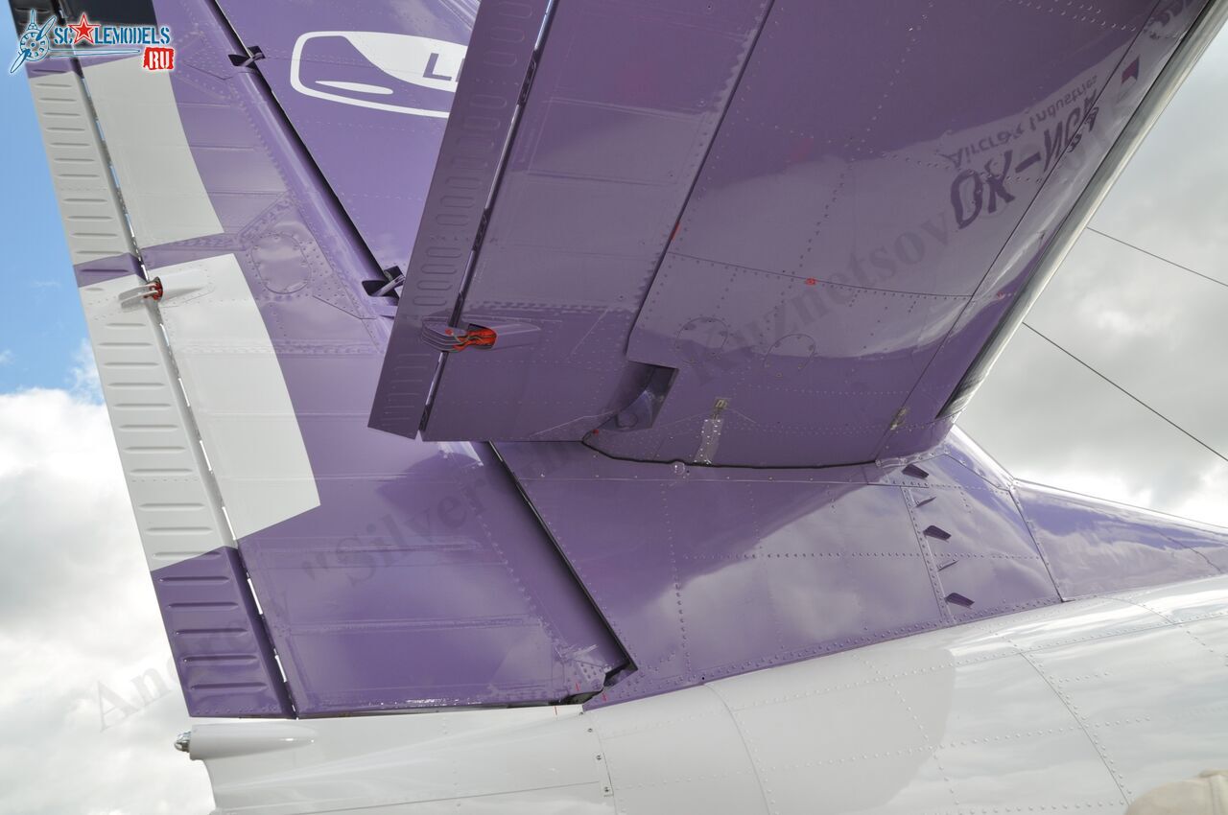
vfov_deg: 50.3
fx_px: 869
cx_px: 614
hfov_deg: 70.5
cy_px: 408
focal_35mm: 26
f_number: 8
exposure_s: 1/200
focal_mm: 17
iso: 200
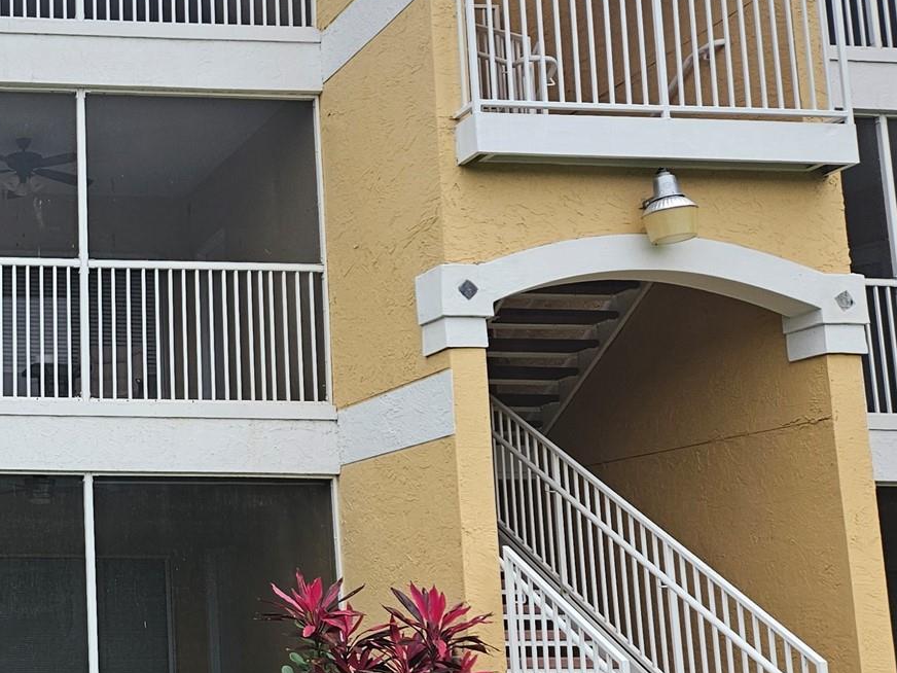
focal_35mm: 54
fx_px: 1399
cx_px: -99
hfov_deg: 31.4
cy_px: 397
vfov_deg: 27.0
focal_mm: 5.4
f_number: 1.8
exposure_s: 1/120
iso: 32
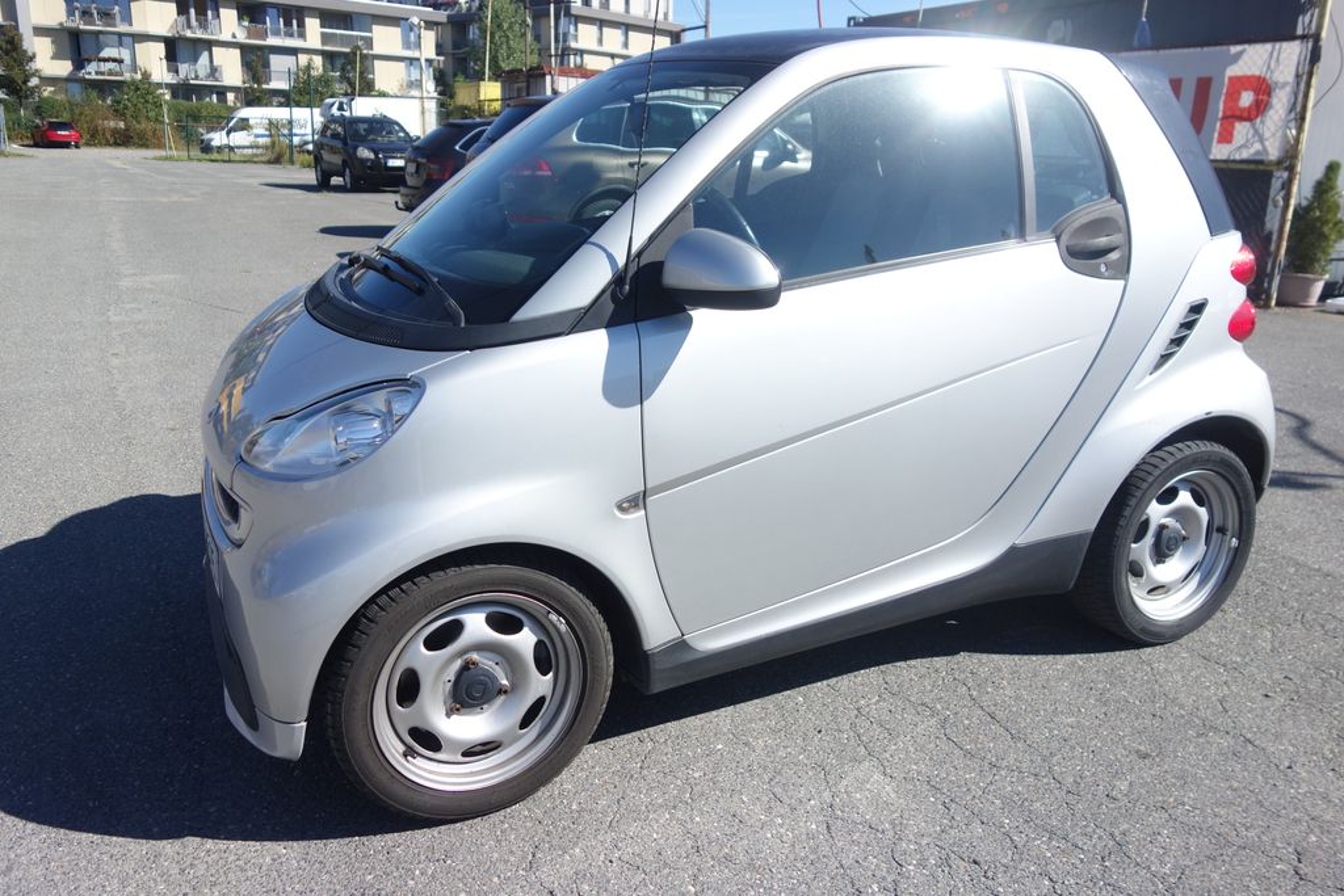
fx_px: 1045
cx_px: 672
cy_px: 448
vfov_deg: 46.4
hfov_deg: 65.5
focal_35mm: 28
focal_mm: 10.4
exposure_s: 1/2000
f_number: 2.2
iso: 125
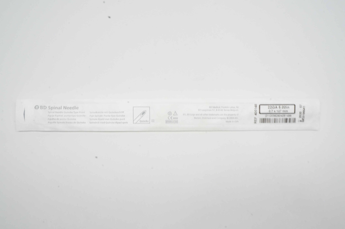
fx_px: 373
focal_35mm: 39
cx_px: 172
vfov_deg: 34.1
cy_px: 114
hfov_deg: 49.6
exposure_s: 1/6
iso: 800
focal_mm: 26
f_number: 25
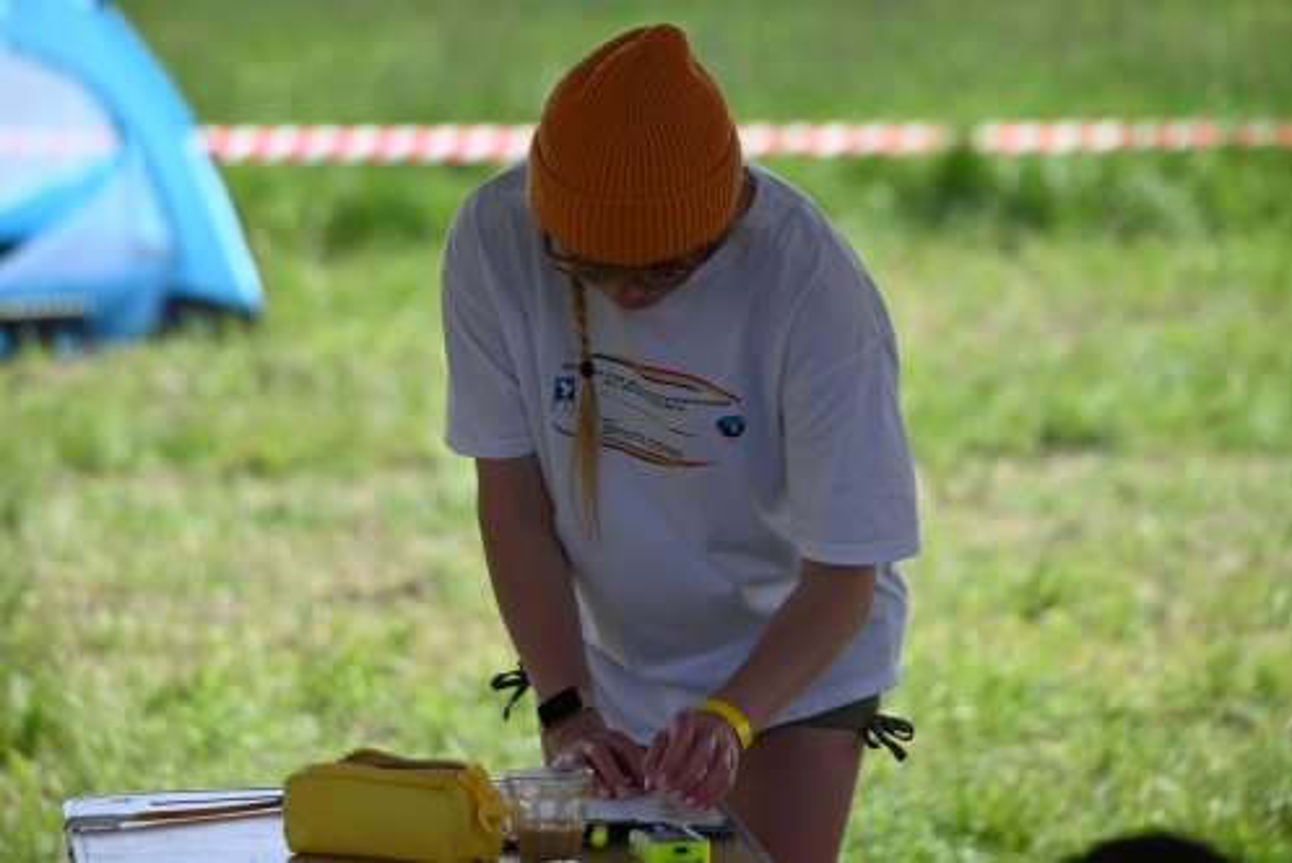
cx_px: 646
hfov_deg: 9.8
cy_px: 432
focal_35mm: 210
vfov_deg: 6.6
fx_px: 7541
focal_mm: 210
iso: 320
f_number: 5.6
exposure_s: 1/1000
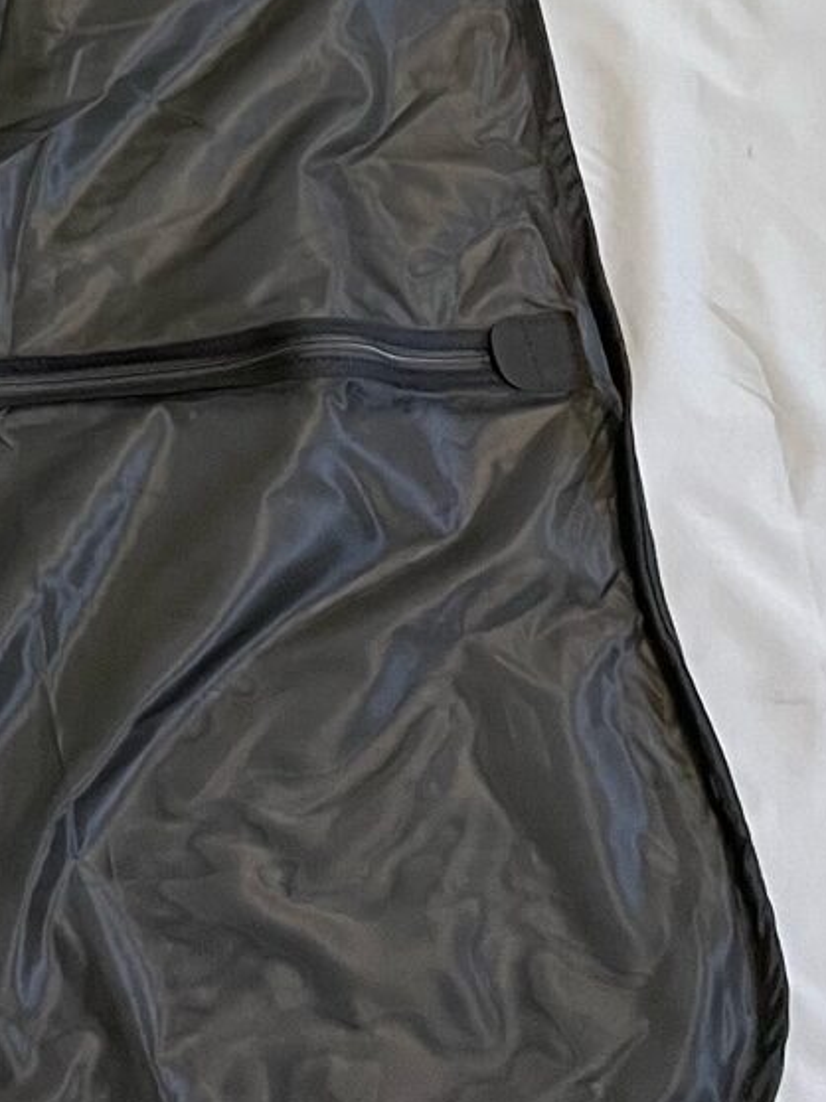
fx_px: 2993
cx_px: -482
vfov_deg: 18.6
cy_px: -529
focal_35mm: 94
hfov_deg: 14.5
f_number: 1.6
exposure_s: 1/50
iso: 125
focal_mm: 4.2
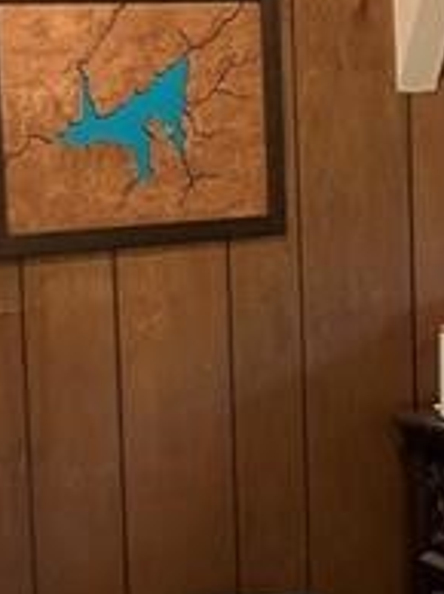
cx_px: 432
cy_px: 315
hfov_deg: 13.2
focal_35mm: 111
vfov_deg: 17.7
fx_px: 1903
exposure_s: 1/30
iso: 500
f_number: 1.8
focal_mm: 3.99
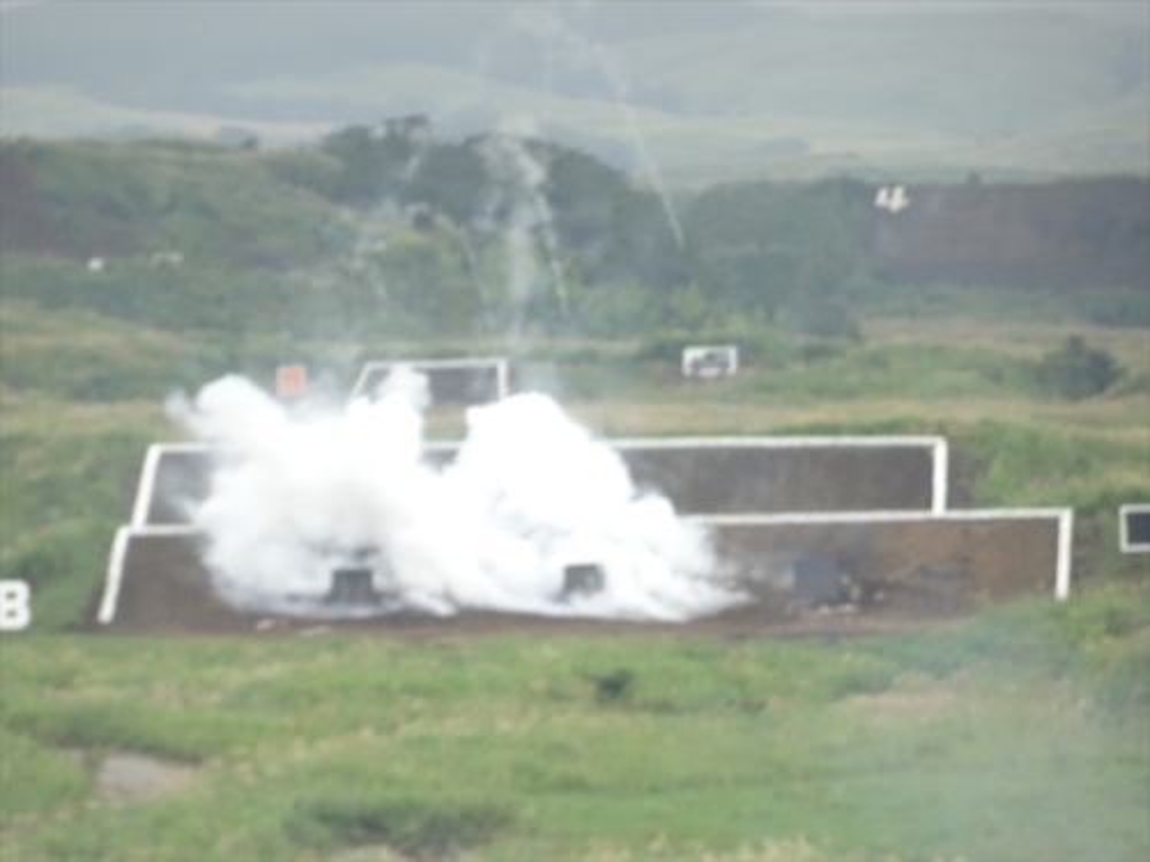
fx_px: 12923
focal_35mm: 389
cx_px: 575
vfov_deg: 3.8
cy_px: 431
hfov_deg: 5.1
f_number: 6.3
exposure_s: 1/250
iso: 400
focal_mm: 66.39
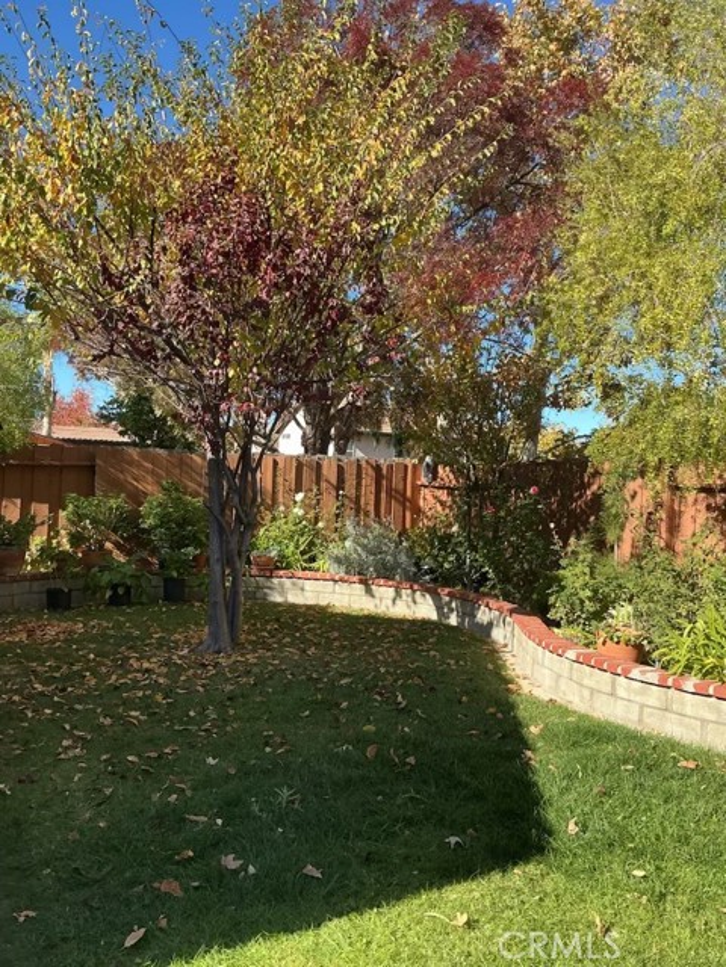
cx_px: 363
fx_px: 811
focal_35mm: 29
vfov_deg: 61.7
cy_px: 484
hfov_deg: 48.2
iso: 25
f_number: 1.8
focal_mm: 3
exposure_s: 1/461
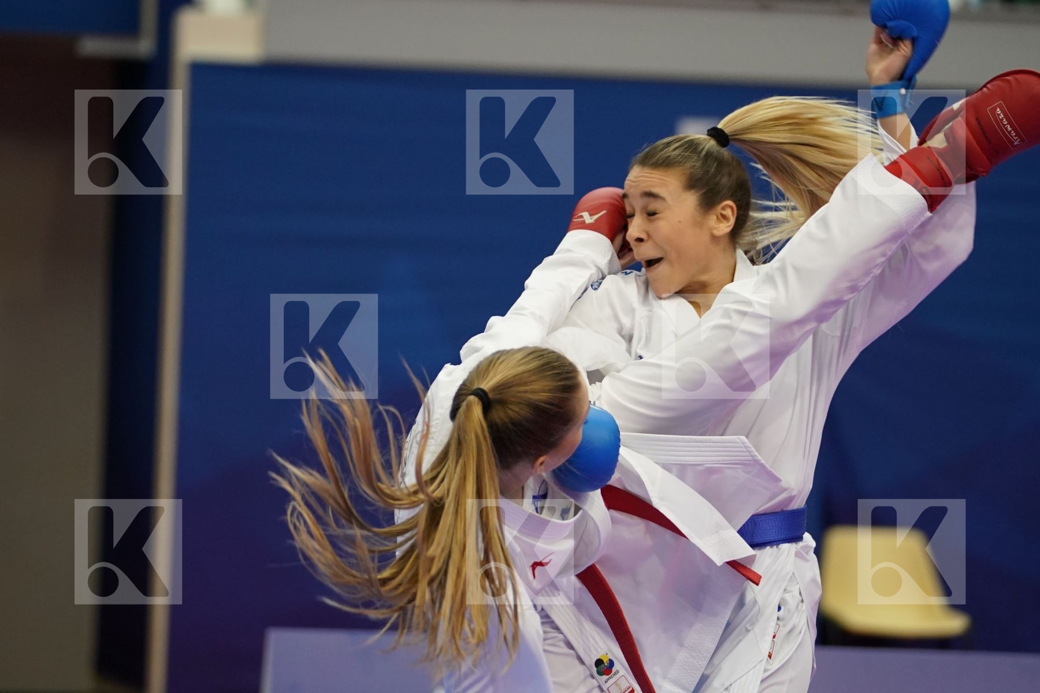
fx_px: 6586
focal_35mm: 228
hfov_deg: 9.0
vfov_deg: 6.0
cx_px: 520
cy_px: 346
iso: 2500
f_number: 2.8
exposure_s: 1/1000
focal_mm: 152
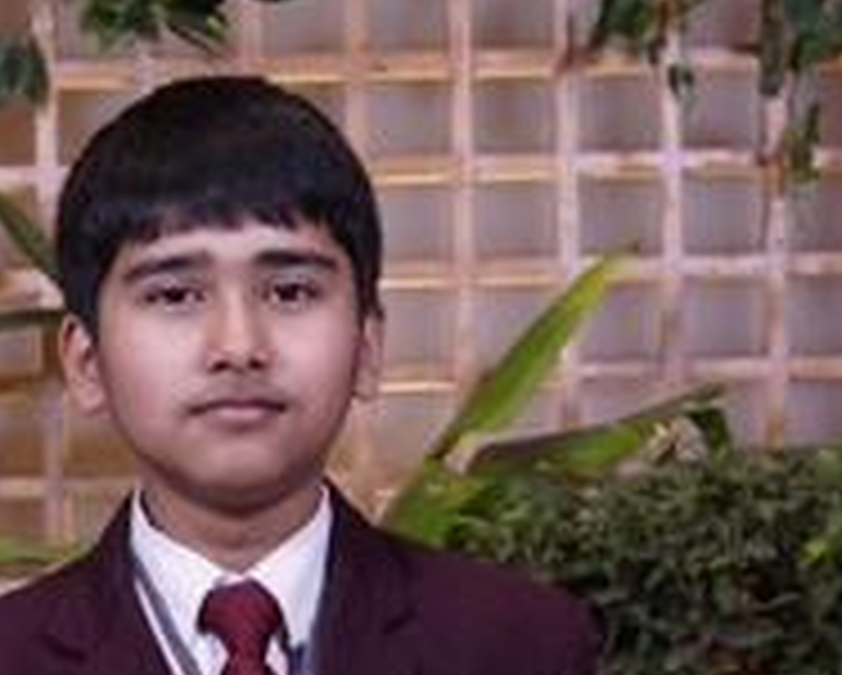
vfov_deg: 15.0
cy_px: 659
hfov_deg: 18.9
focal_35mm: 101
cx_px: 279
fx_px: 2520
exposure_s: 1/125
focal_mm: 30
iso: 500
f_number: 5
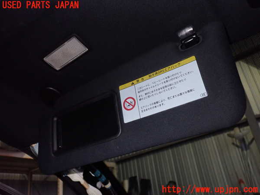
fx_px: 225
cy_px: 98
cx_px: 130
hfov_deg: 60.0
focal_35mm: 30
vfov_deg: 46.8
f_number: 6.3
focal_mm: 5.4
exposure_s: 1/30
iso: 640
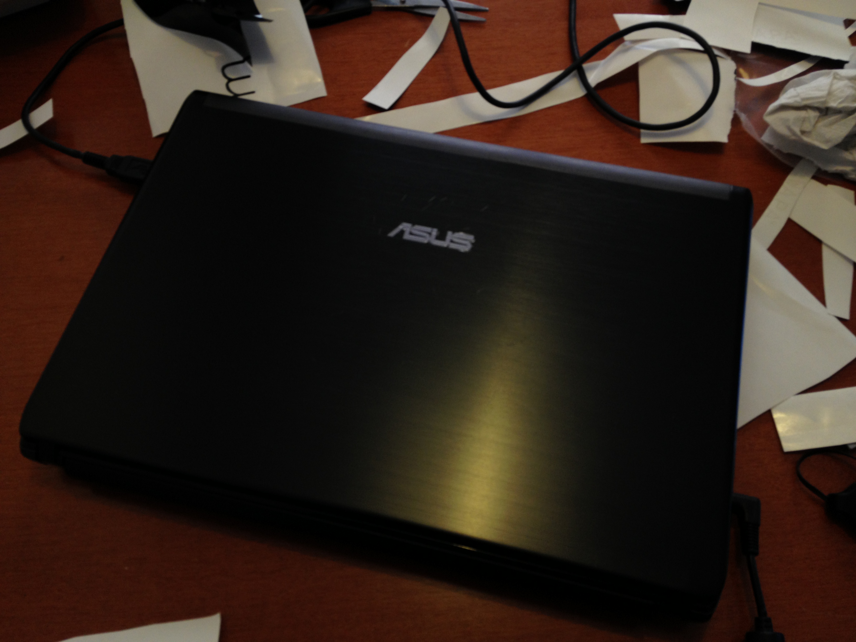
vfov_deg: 40.7
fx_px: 865
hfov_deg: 52.6
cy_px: 321
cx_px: 428
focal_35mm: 35
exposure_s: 1/30
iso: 50
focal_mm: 4.28
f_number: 2.4
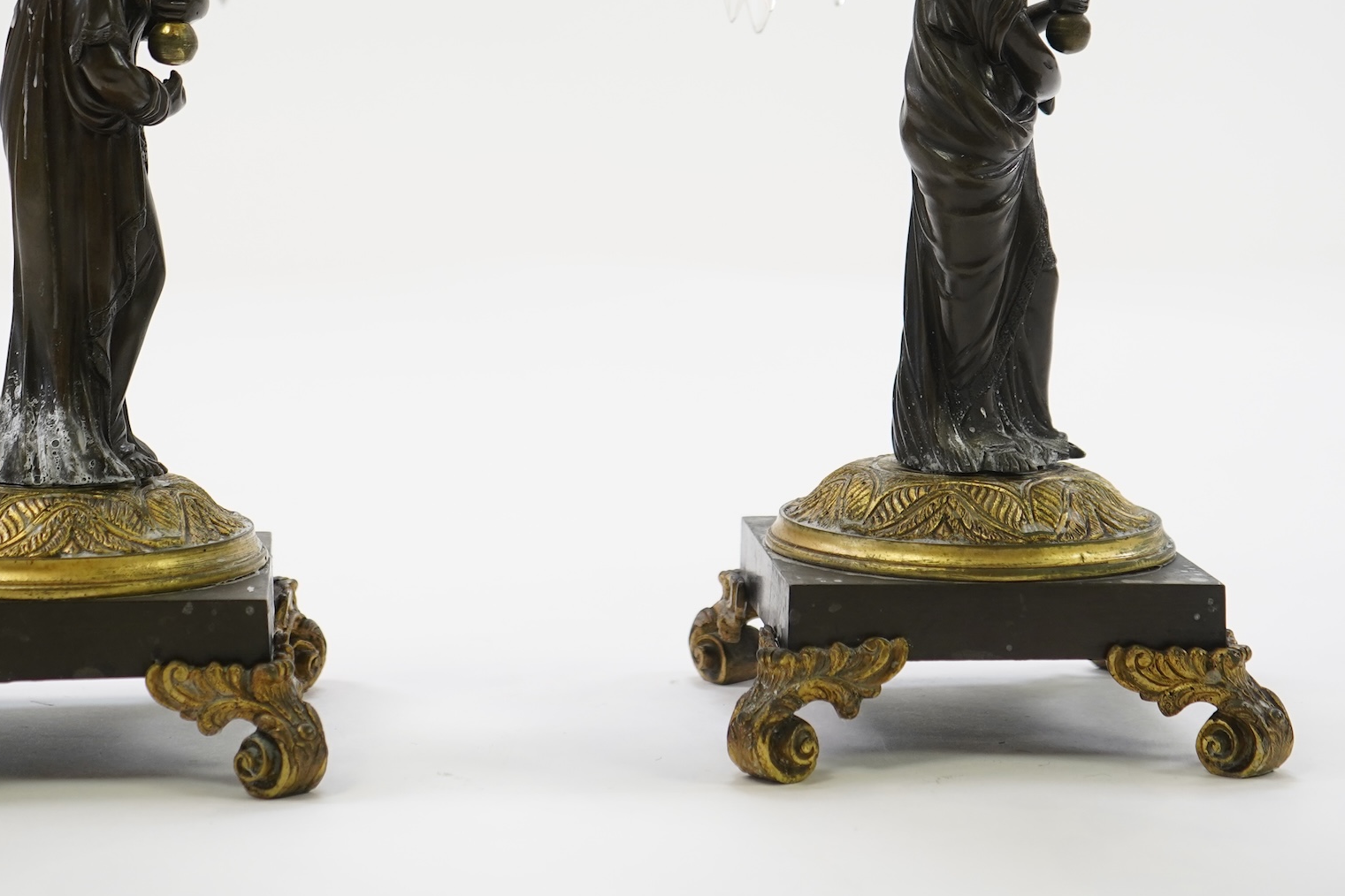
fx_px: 2727
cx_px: 585
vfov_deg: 18.4
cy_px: 117
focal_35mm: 73
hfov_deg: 27.7
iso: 500
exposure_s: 1/125
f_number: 4
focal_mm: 37
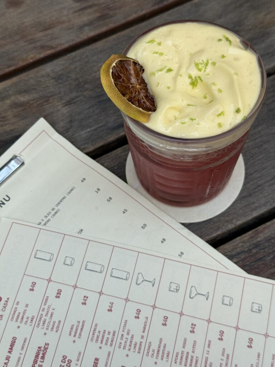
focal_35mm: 48
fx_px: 508
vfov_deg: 39.7
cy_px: 184
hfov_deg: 30.3
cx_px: 138
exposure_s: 1/1264
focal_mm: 6.76
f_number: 1.78
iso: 64
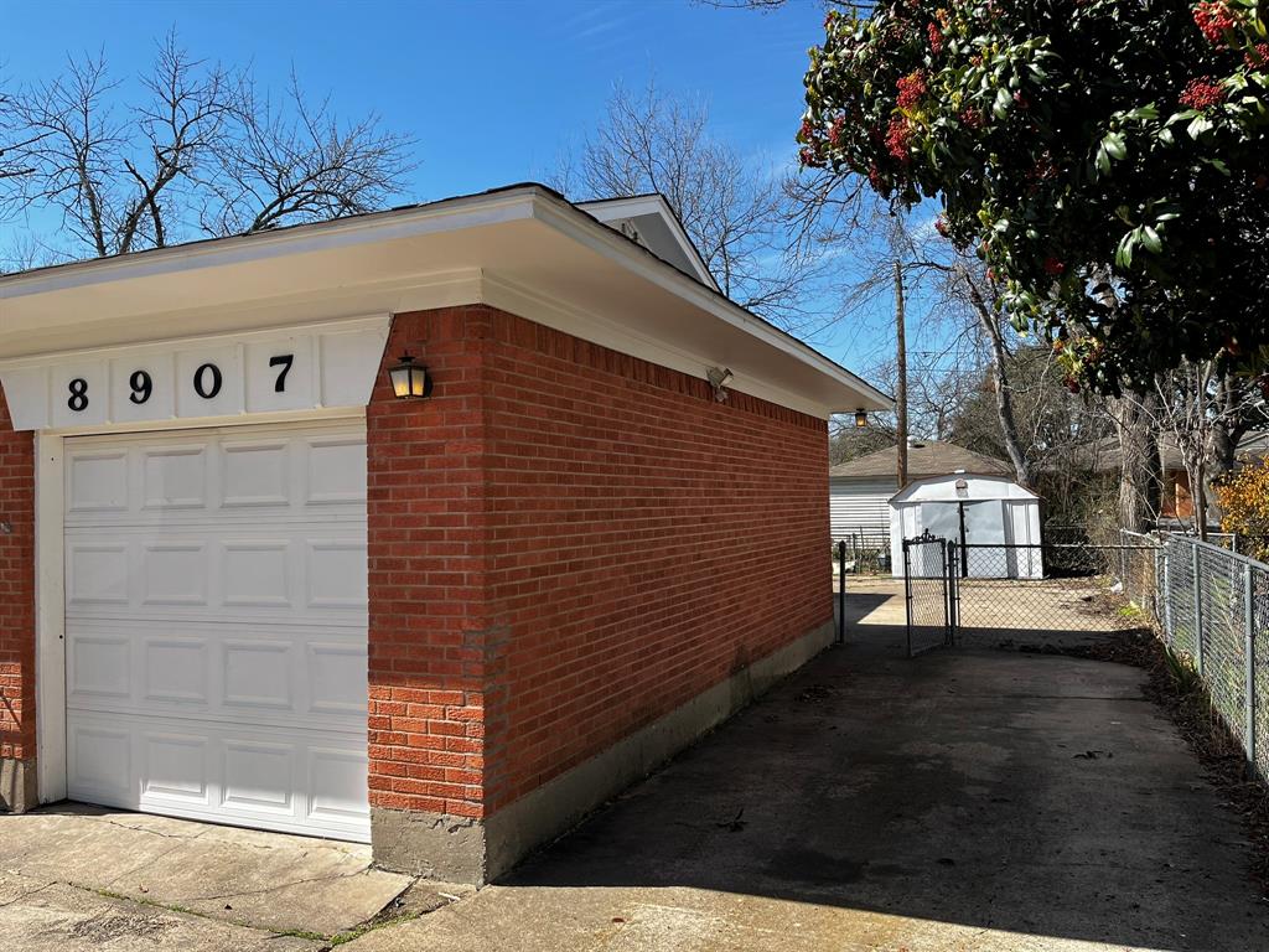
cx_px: 634
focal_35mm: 26
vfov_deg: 53.1
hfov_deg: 67.3
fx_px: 953
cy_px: 476
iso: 50
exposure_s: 1/2179
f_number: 1.6
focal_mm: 5.1
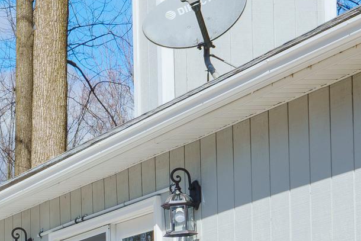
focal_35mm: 151
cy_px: 358
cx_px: -231
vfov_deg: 8.9
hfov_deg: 12.7
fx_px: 1514
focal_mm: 30
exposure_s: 1/1250
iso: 100
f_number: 9
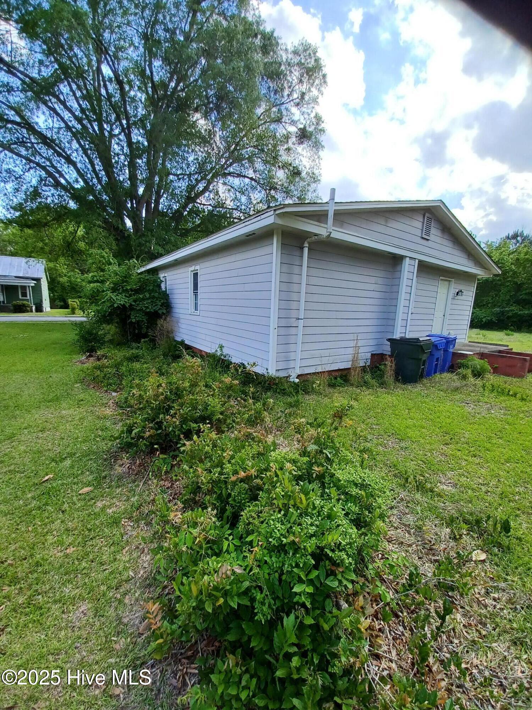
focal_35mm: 13
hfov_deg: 89.9
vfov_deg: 106.2
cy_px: 355
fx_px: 266
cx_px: 266
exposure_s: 1/347
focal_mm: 1.42
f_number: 2.2
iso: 40
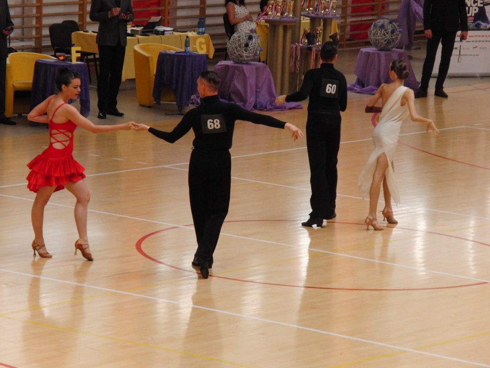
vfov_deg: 6.4
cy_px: 184
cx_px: 245
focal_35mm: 232
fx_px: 3284
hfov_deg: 8.5
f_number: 4.4
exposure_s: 1/250
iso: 400
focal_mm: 41
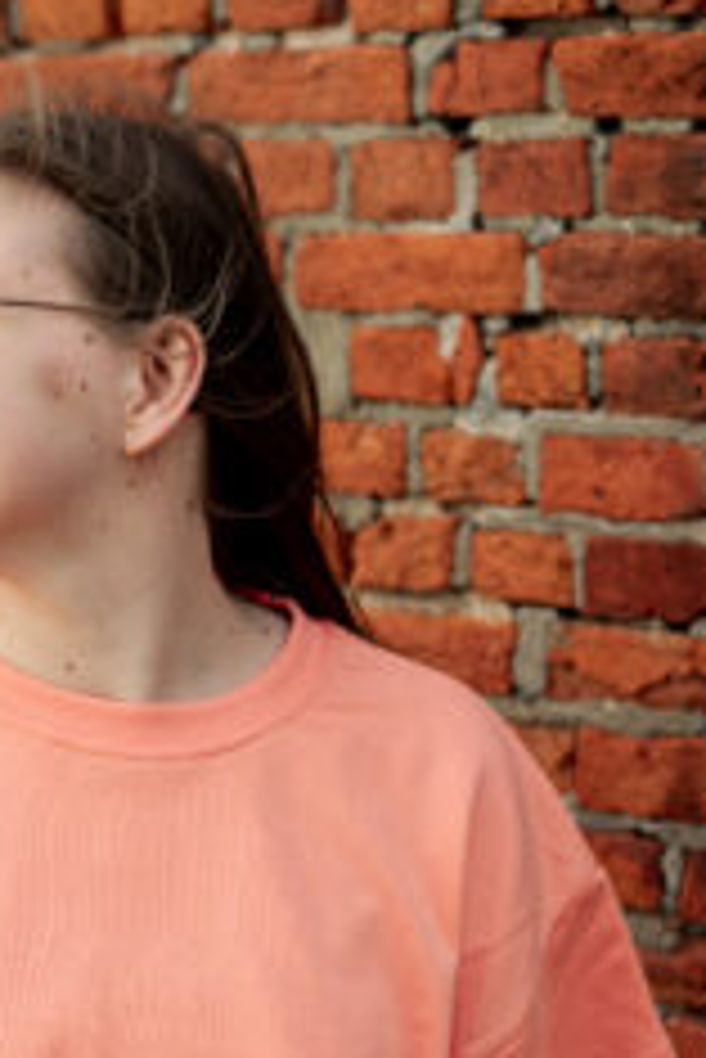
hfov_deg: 13.2
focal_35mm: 103
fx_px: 3025
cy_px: 871
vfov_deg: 19.6
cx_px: 27
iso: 125
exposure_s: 1/800
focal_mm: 50
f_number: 2.5
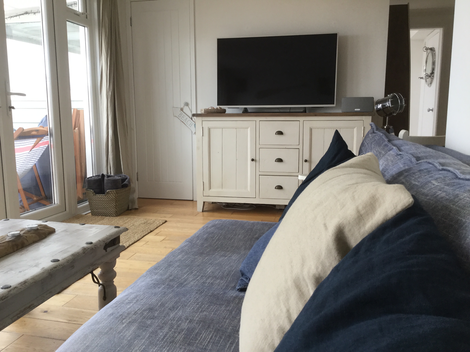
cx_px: 235
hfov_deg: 58.4
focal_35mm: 31
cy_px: 176
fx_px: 421
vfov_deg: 45.4
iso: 25
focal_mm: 3.3
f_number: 2.4
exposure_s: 1/33
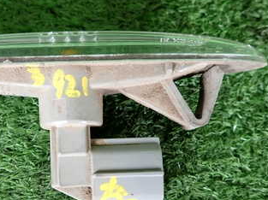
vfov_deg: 30.0
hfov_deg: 39.1
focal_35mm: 48
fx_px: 371
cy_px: 135
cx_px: 82
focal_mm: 4.5
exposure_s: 1/80
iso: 200
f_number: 2
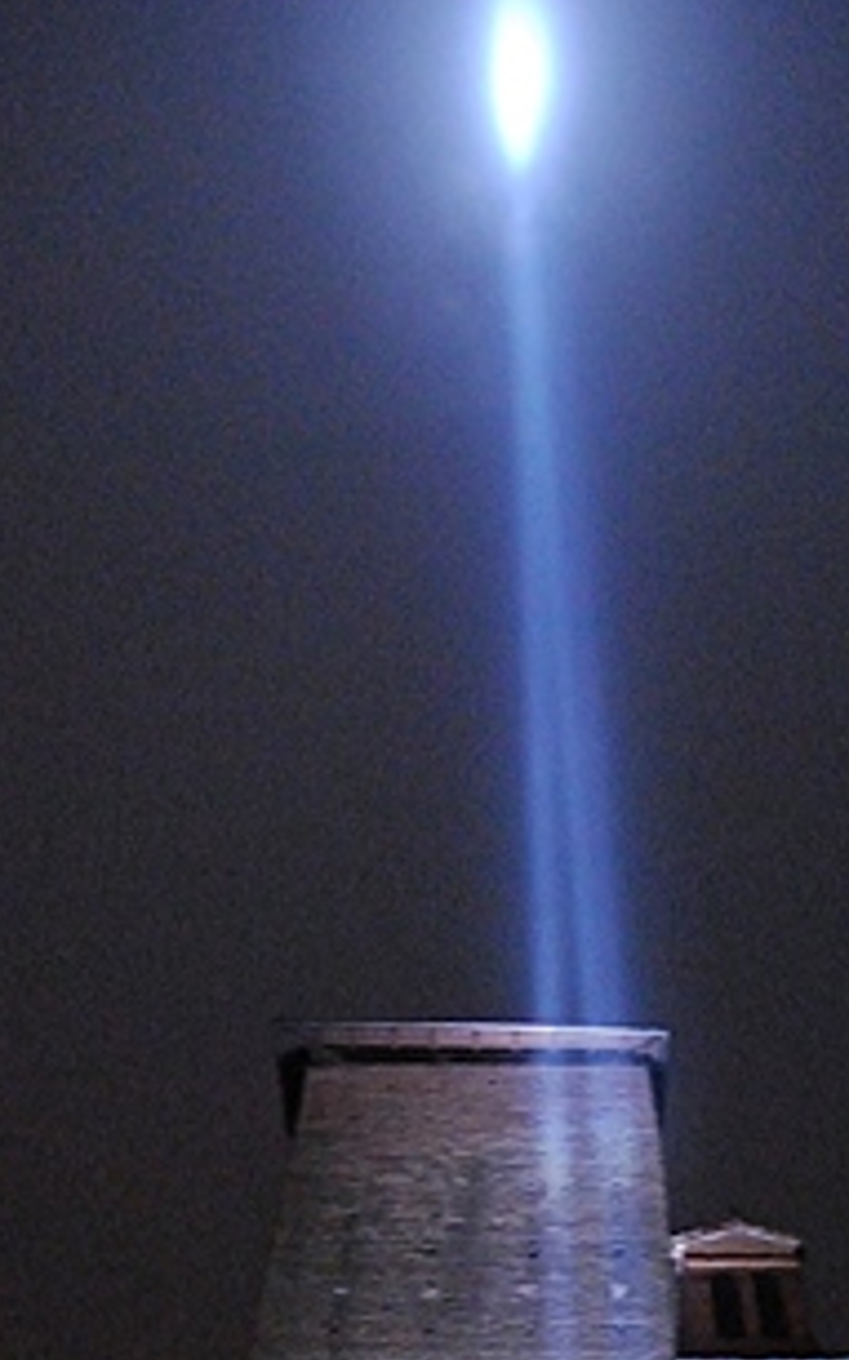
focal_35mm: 35
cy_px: 1427
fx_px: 1297
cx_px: 562
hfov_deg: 35.9
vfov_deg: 44.8
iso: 1600
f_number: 4
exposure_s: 1/20
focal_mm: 10
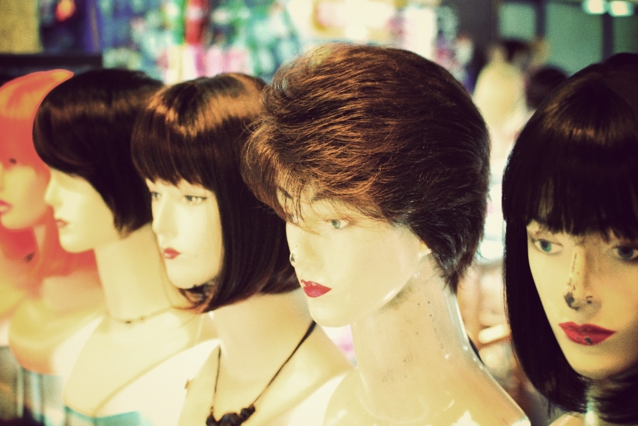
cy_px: 215
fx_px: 948
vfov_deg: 25.3
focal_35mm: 54
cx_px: 320
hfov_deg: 37.2
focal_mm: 35
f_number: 2.8
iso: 1600
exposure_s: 1/80
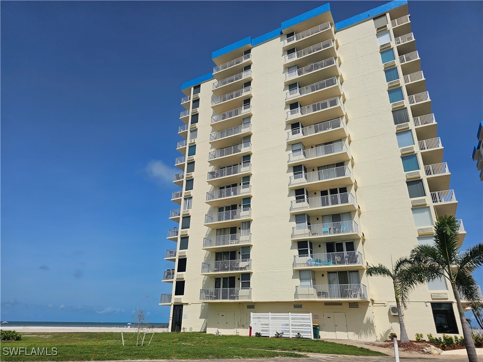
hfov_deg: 73.9
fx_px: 321
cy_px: 181
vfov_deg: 58.9
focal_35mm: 23
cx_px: 242
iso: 10
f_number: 1.7
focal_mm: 6.3
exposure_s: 1/2122
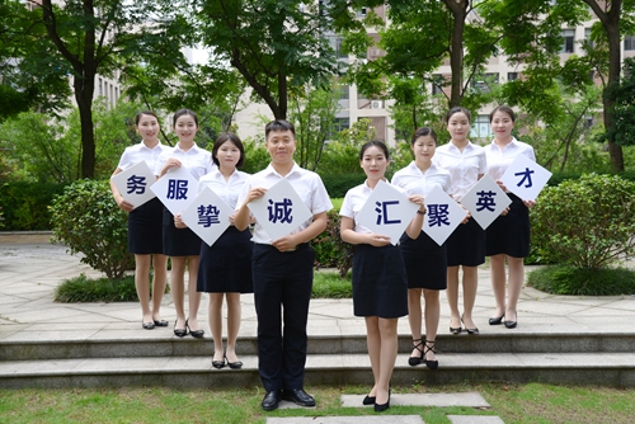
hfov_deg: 50.7
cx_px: 318
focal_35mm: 38
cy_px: 212
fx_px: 671
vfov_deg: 35.1
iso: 400
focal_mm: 38
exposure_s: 1/125
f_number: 6.3
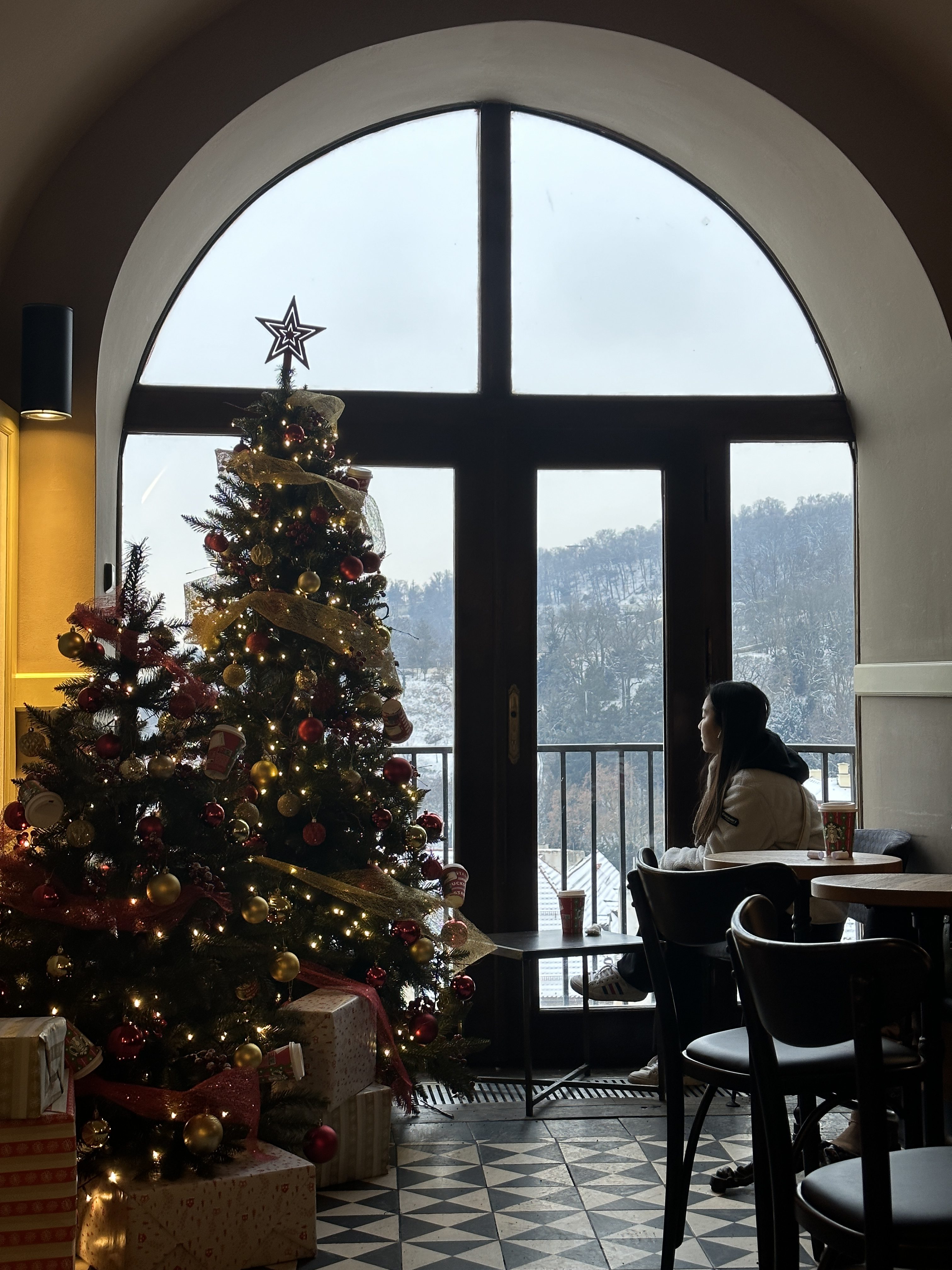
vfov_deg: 39.7
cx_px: 476
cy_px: 635
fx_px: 1760
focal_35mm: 48
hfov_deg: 30.3
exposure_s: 1/100
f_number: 1.78
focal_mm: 6.86
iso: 125
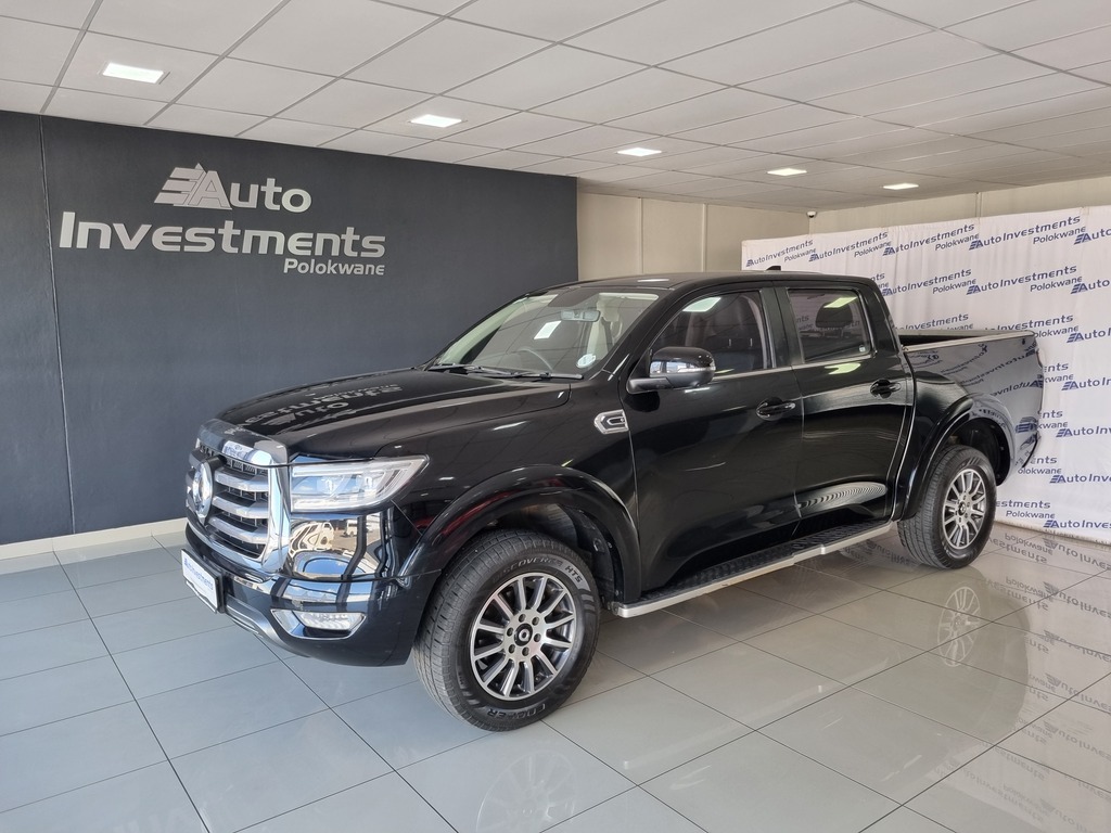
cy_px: 416
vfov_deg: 53.1
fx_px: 834
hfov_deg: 67.3
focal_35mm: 26
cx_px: 556
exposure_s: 1/100
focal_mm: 5.4
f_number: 1.8
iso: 100
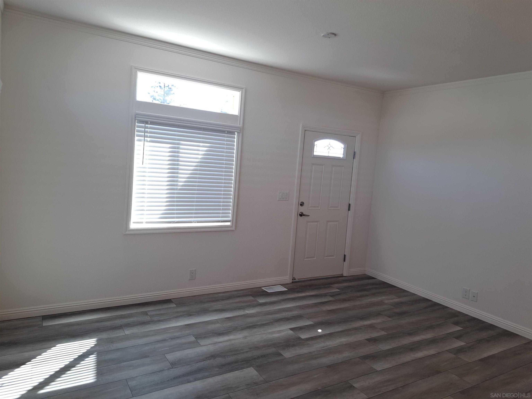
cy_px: 200
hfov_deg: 71.6
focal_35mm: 24
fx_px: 369
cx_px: 266
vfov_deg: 56.8
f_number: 1.8
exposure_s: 1/120
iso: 50
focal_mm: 5.23
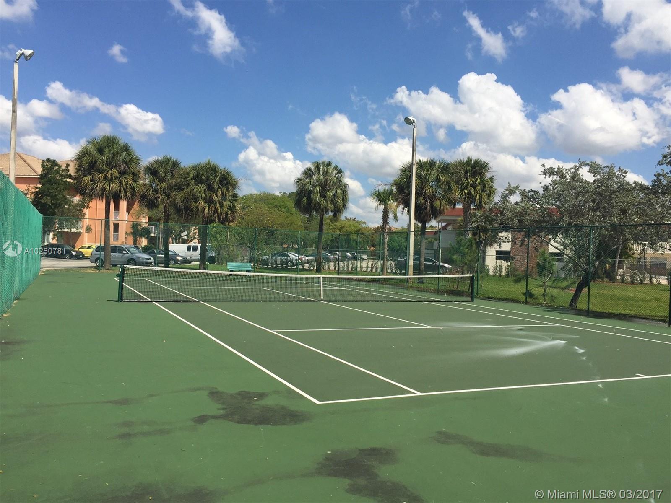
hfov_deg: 61.7
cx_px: 336
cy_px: 252
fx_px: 562
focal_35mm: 29
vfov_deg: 48.2
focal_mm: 4.15
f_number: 2.2
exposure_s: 1/3049
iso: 32
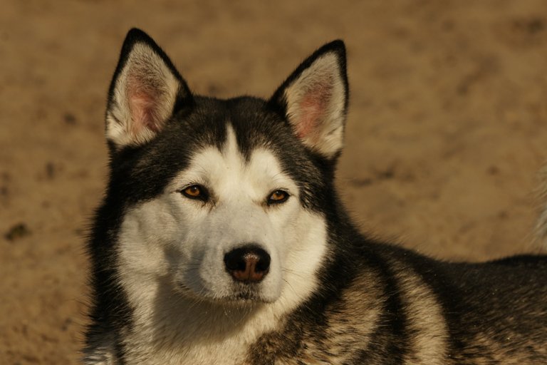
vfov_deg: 3.7
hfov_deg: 5.5
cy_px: 182
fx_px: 5697
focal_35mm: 375
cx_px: 274
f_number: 9
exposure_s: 1/1000
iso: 200
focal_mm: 250
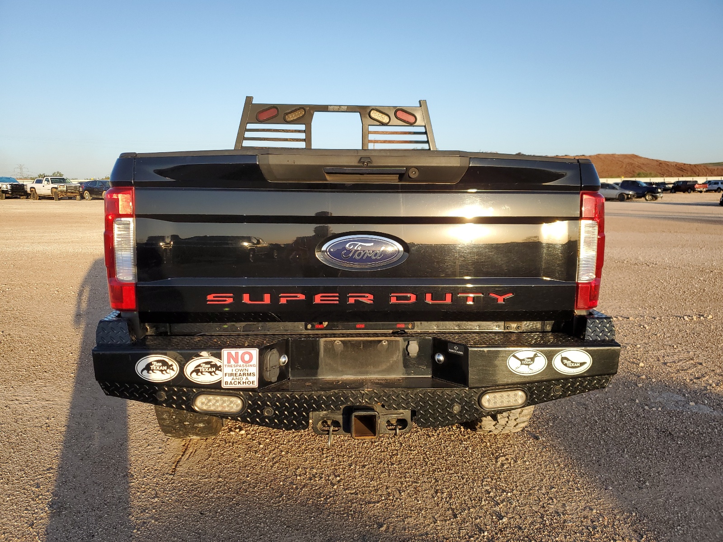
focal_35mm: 26
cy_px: 271
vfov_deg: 53.1
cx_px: 362
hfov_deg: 67.3
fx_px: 543
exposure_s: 1/1000
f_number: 1.5
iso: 50
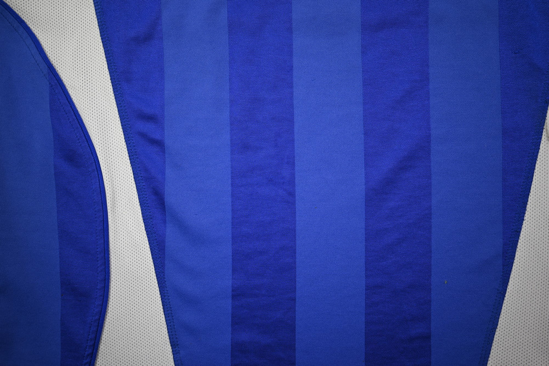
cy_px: 183
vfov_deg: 42.4
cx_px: 274
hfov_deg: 60.3
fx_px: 473
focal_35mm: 31
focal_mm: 31
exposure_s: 1/125
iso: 200
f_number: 4.8
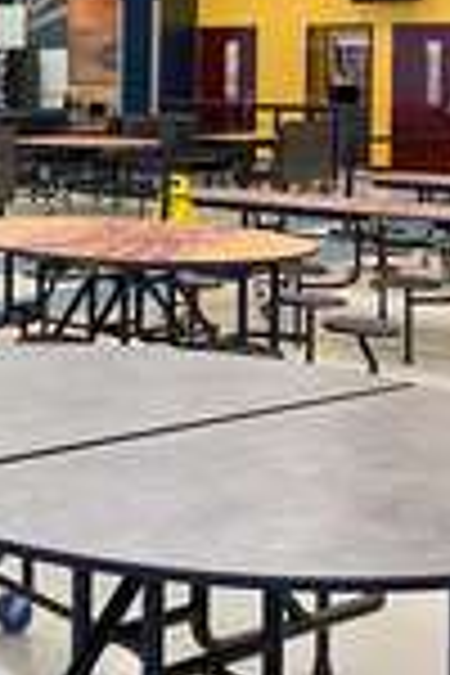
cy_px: 99
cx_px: -220
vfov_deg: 27.3
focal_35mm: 72
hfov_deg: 17.1
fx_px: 1350
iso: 80
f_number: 1.8
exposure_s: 1/60
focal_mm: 4.25
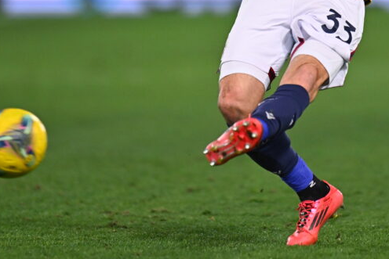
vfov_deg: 1.7
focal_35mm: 826
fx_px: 8927
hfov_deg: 2.5
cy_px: 7
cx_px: 280
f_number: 3.2
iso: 2000
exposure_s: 1/2000
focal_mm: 400
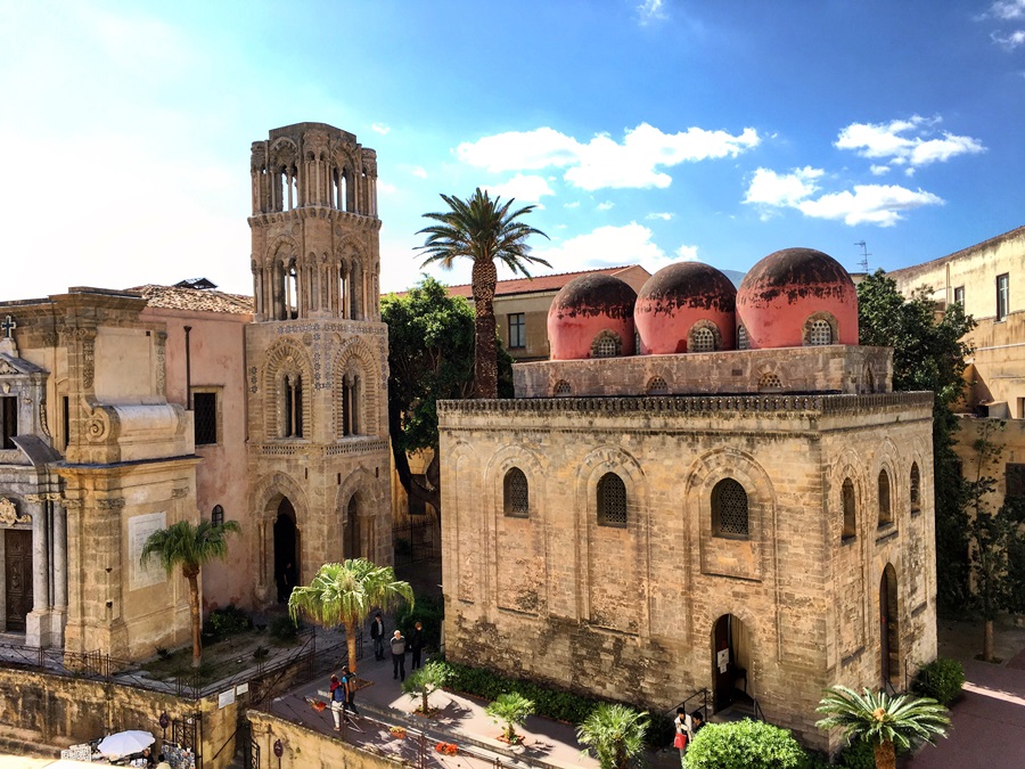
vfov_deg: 48.2
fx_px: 859
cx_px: 512
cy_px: 384
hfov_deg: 61.7
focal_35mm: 29
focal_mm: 4.15
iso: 25
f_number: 2.2
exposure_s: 1/855
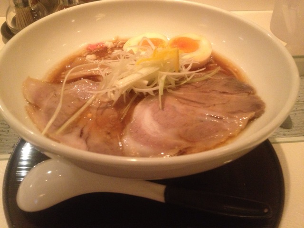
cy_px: 114
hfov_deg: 52.6
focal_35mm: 35
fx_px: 307
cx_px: 152
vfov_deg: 40.7
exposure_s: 1/15
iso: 500
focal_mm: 4.28
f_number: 2.4
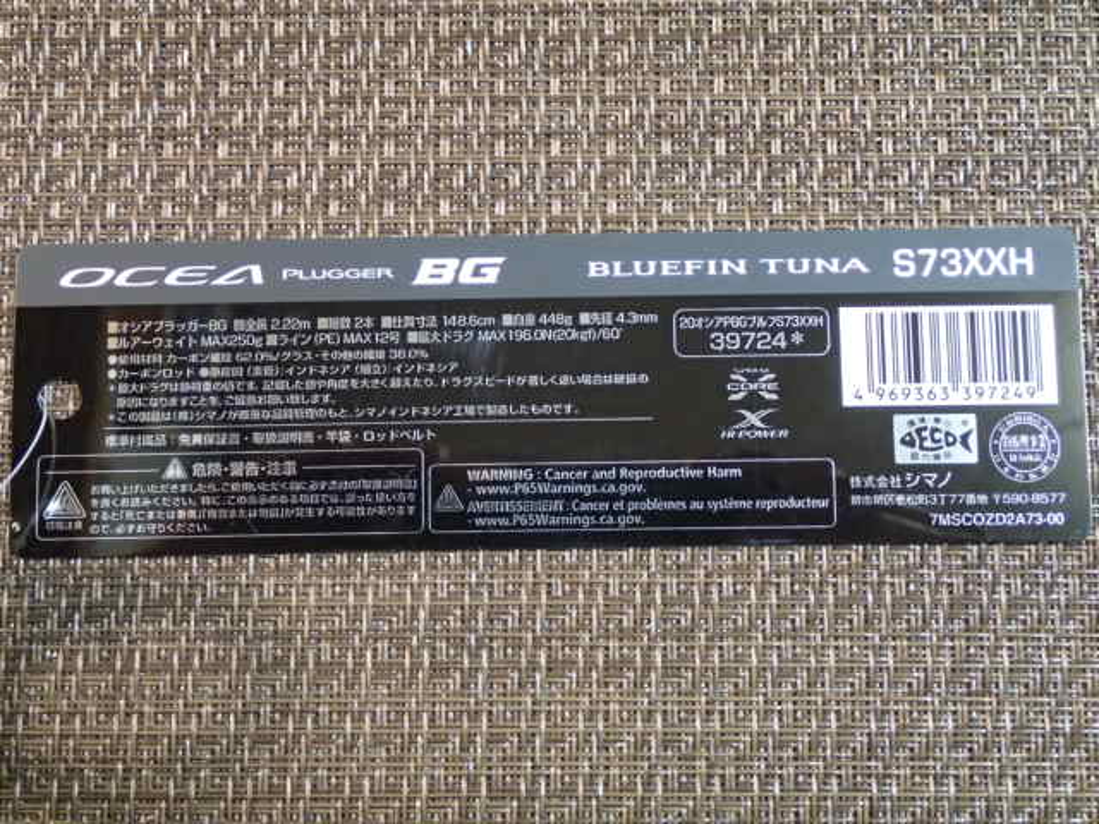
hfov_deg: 33.8
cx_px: 550
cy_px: 412
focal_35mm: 57
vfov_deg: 25.7
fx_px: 1810
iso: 800
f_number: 3.5
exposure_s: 1/20
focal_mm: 10.29
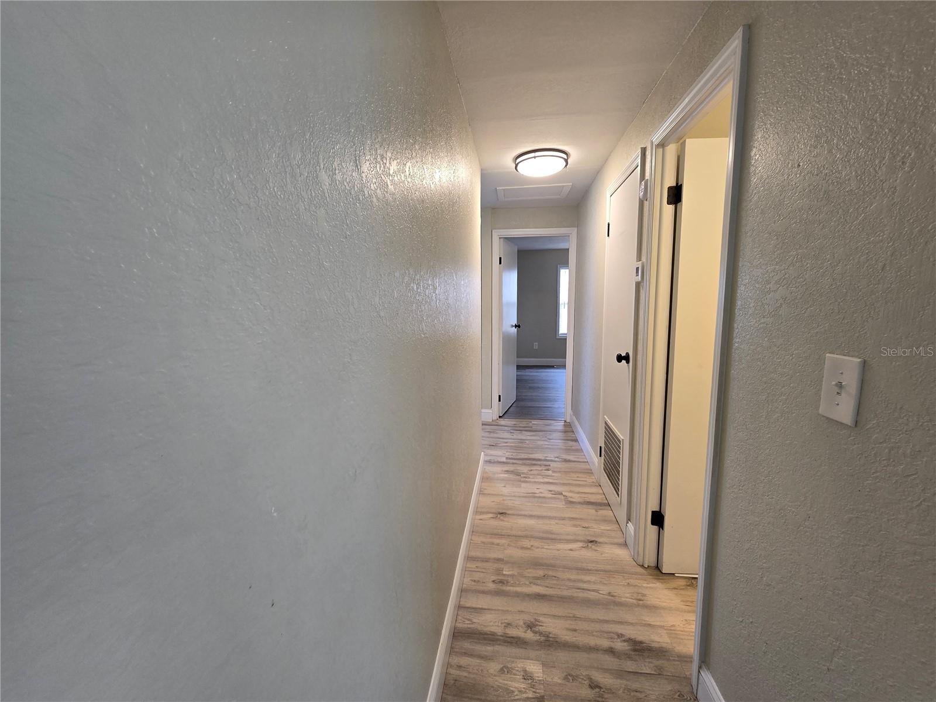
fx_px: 352
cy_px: 351
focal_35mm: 13
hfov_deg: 106.2
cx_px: 468
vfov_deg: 89.9
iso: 100
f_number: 2.2
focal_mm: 2.2
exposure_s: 1/60
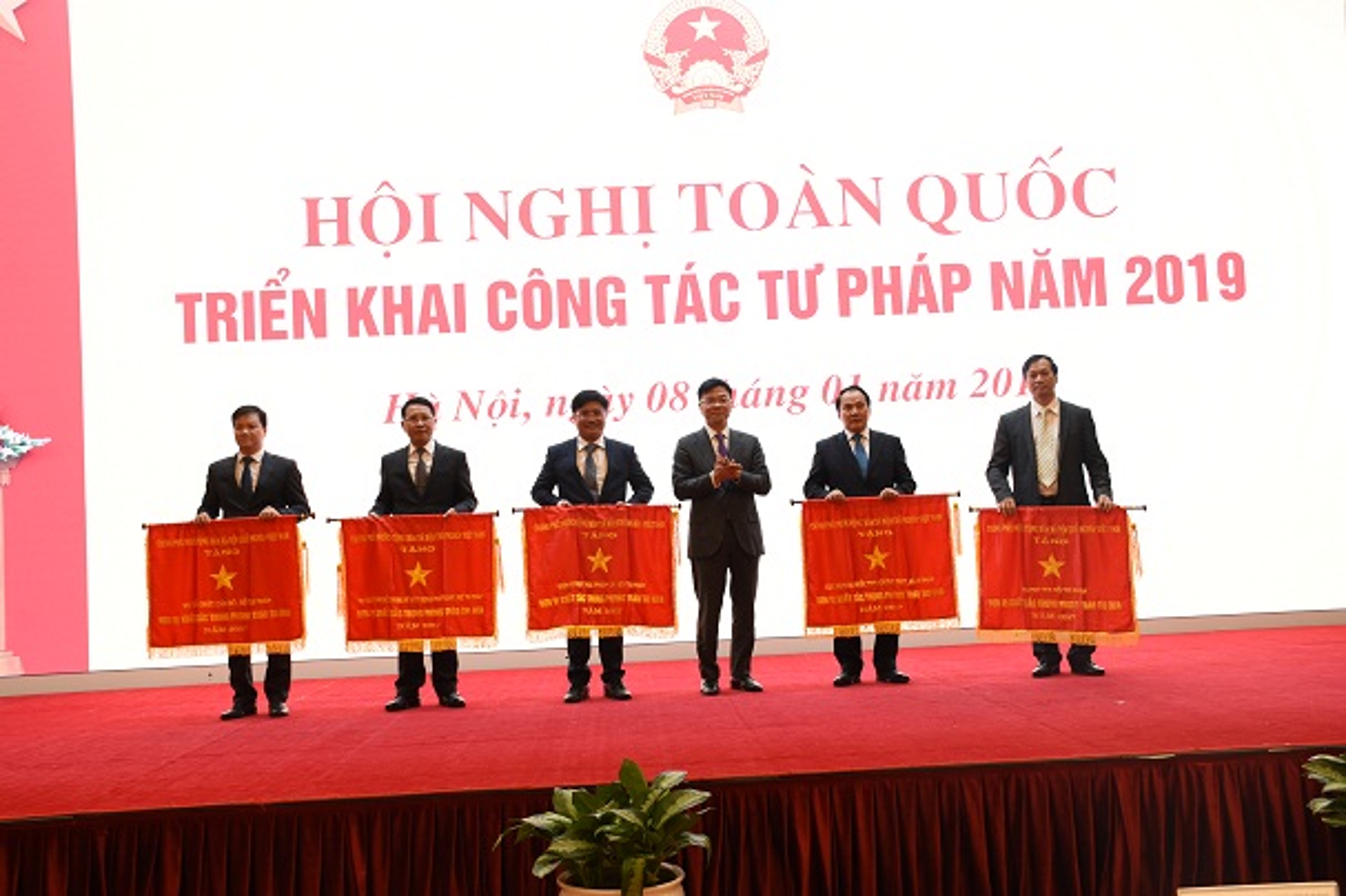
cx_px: 673
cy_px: 448
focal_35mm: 36
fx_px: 1345
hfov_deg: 53.2
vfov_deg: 36.8
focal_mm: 24
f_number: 5.6
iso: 400
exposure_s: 1/20
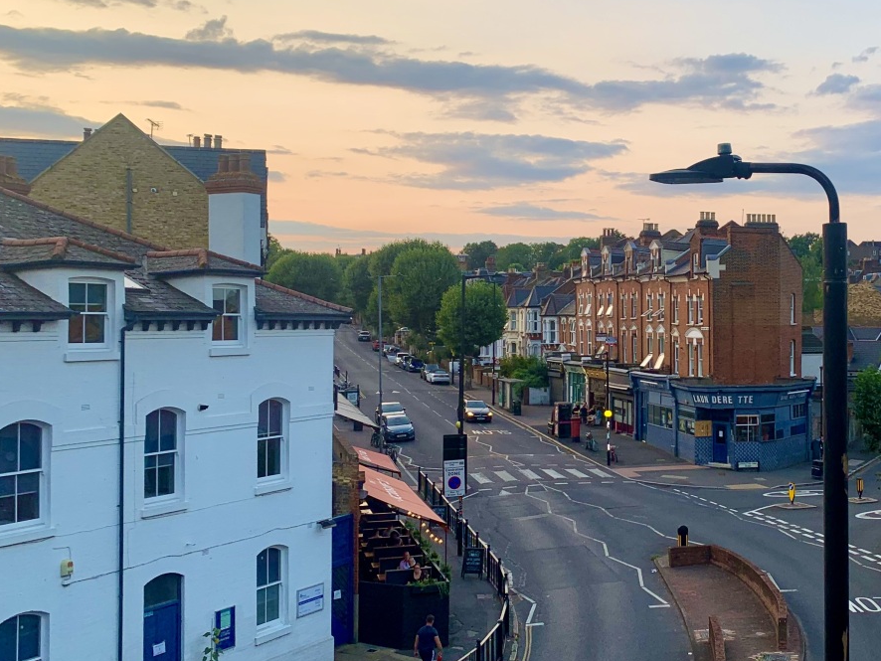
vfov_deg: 32.9
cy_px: 326
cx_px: 656
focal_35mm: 44
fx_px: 1120
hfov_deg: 41.7
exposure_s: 1/150
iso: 25
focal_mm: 4.25
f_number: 1.8
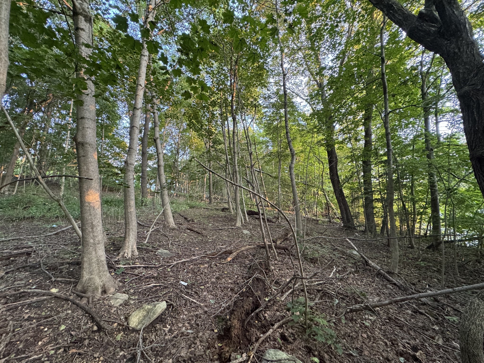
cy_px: 182
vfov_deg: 85.7
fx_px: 196
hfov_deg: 102.1
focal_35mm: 14
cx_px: 242
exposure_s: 1/60
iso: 500
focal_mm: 2.22
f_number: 2.2
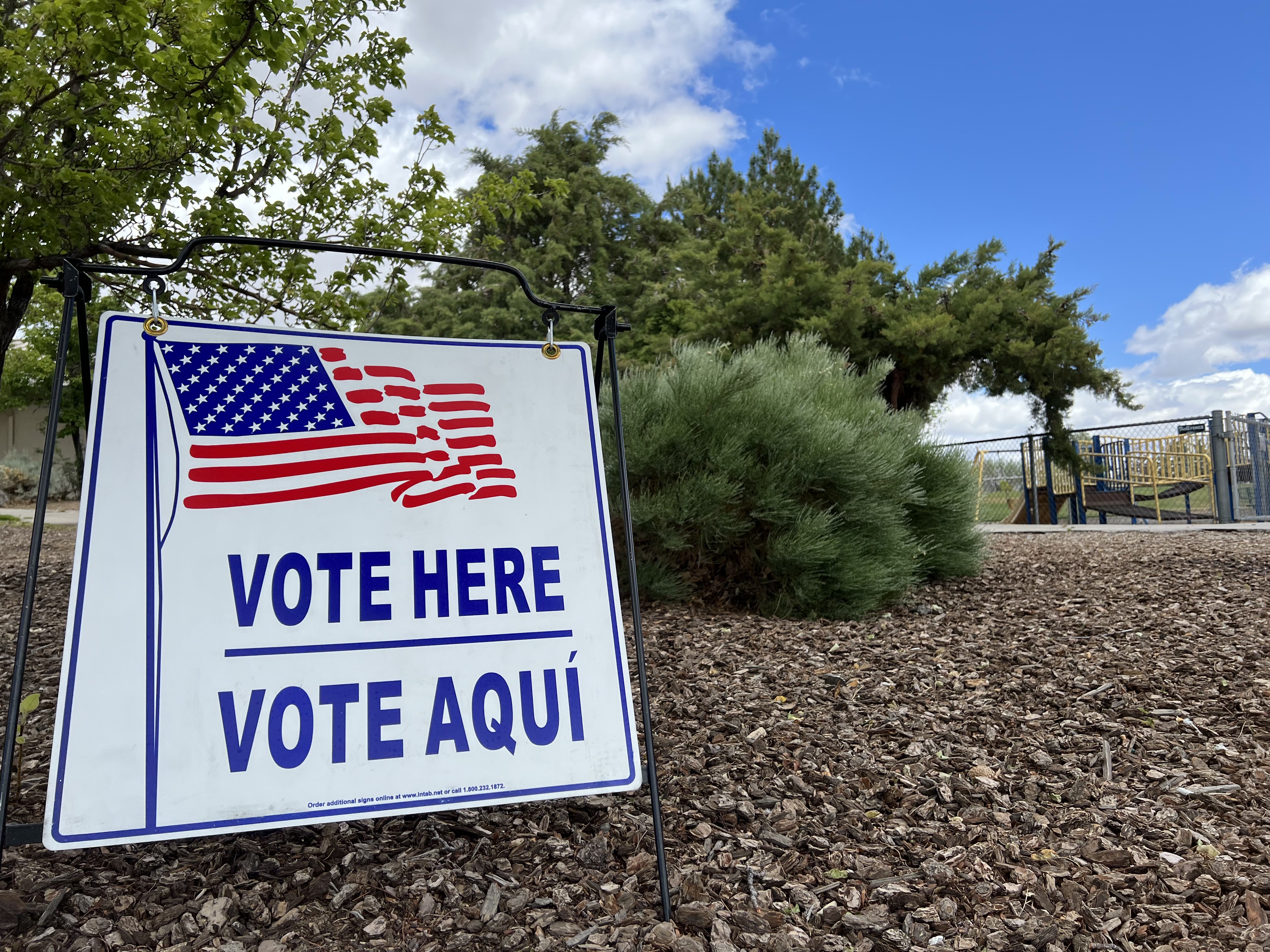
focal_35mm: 26
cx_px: 635
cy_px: 476
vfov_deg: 53.1
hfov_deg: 67.3
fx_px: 954
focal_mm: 5.7
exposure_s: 1/3077
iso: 50
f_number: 1.5
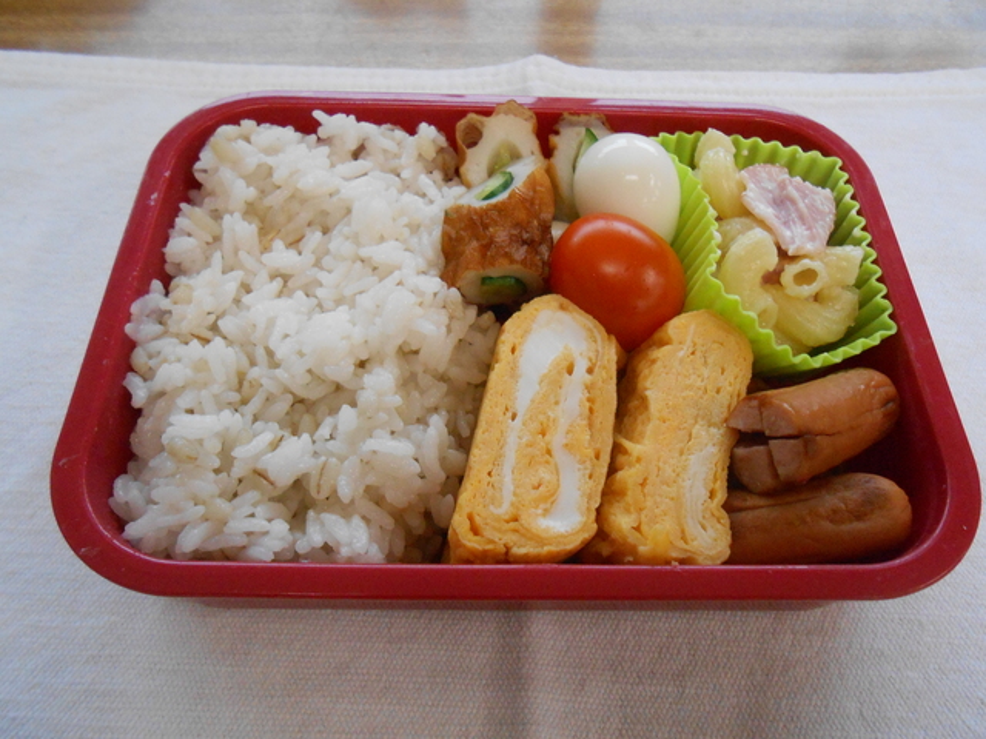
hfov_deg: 67.3
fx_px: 741
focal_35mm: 26
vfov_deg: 53.1
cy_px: 370
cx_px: 493
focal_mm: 4.6
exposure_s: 1/125
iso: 500
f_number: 3.5
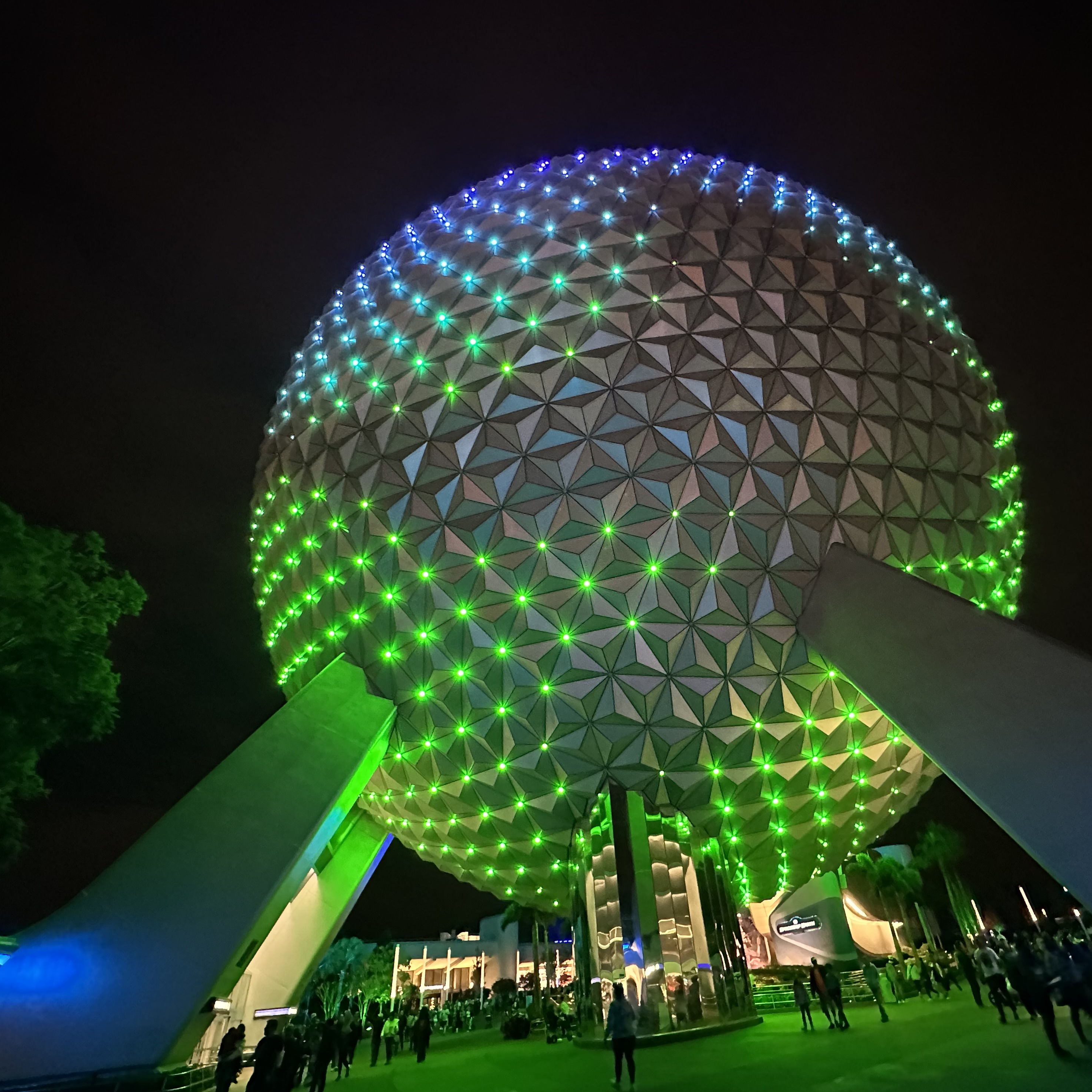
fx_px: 607
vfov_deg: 84.0
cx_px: 606
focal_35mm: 17
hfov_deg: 83.7
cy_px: 539
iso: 1250
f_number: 2.2
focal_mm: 2.22
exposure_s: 1/30
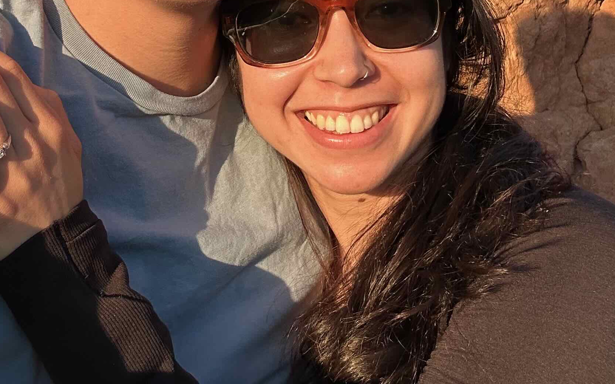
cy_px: 15
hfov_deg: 34.5
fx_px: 989
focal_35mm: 59
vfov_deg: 21.4
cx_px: 259
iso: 25
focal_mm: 2.69
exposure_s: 1/569
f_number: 1.9
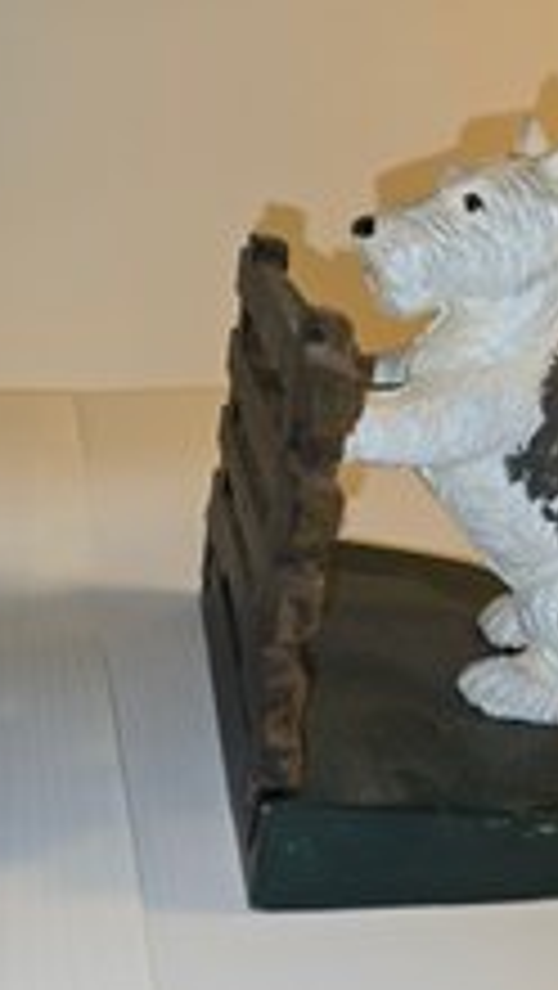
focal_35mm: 39
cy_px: 551
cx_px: 52
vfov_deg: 51.5
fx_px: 1024
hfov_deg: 29.2
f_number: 1.7
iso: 20
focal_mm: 6.3
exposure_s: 1/120
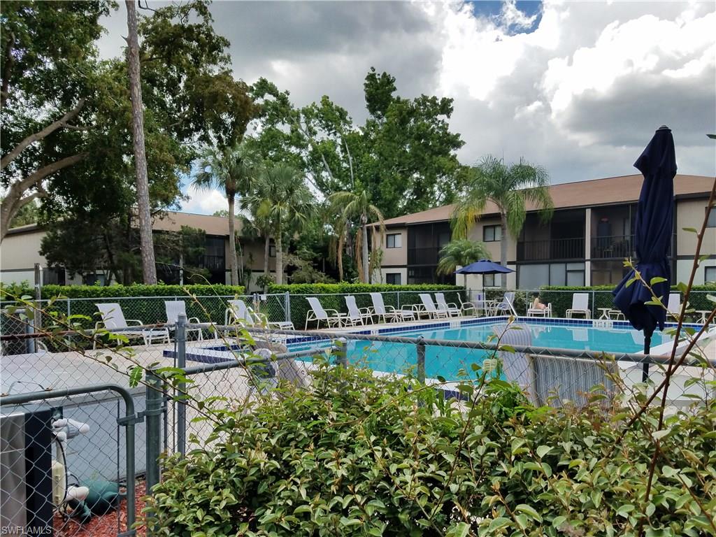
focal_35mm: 26
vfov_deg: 53.1
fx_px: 538
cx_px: 358
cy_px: 268
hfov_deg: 67.3
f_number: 1.7
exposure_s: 1/2984
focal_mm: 4.2
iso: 50
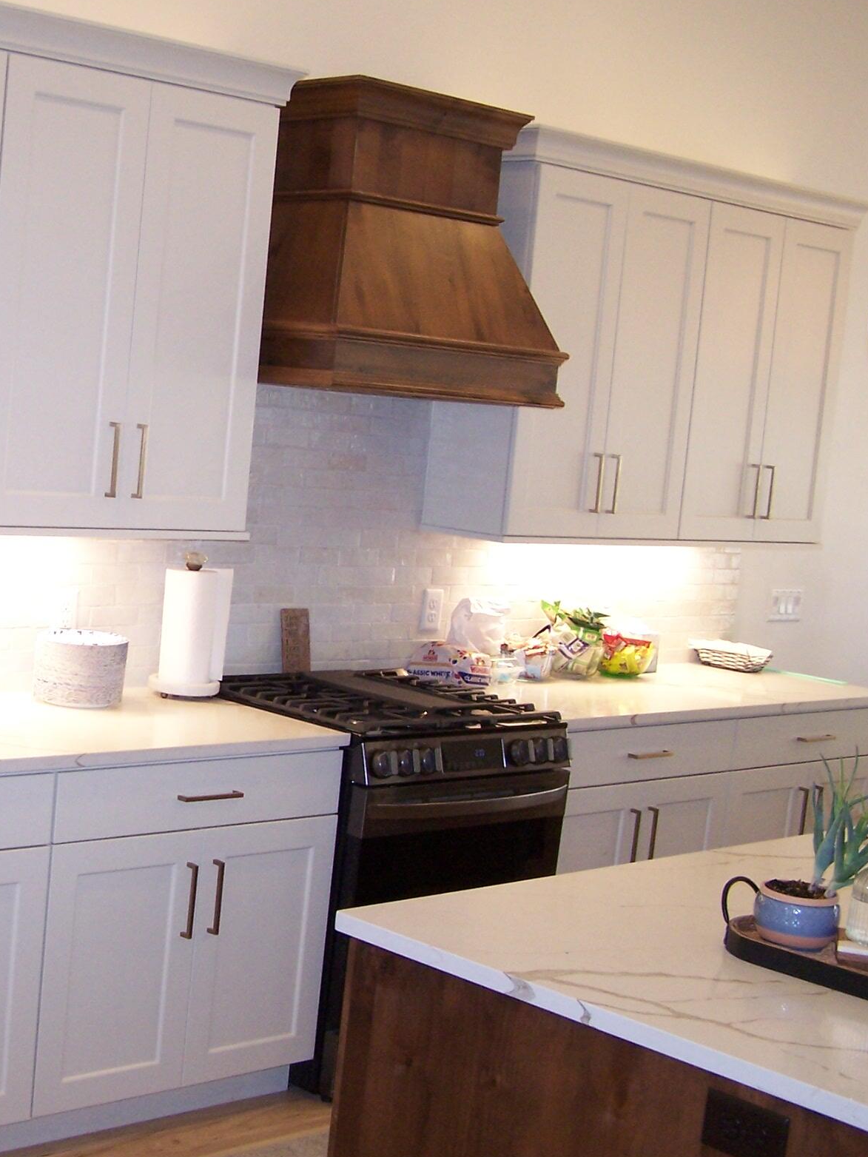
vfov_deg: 34.3
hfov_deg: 25.5
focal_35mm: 56
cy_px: 617
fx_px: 1872
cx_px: 138
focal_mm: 6.3
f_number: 2.8
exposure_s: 1/60
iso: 140
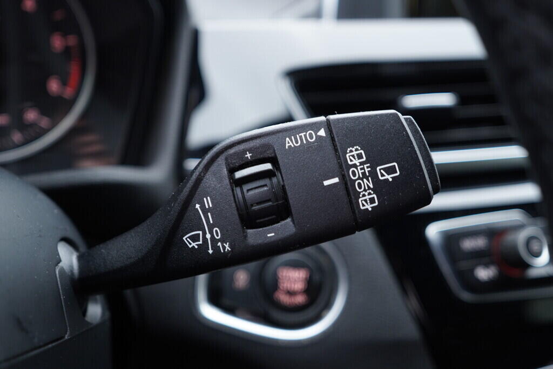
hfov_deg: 53.1
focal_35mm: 36
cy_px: 184
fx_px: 553
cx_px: 276
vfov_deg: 36.9
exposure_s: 1/40
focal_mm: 24
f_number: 2.8
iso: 320
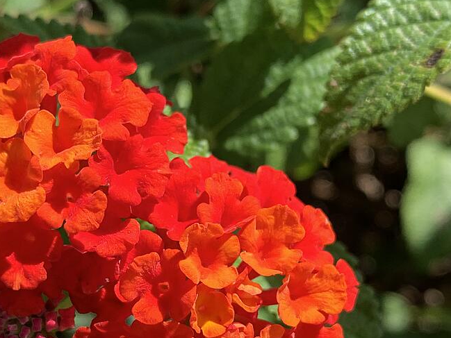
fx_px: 534
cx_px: 119
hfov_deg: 44.4
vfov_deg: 34.8
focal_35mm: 41
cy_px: 230
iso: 25
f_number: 1.8
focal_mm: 4.25
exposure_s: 1/664
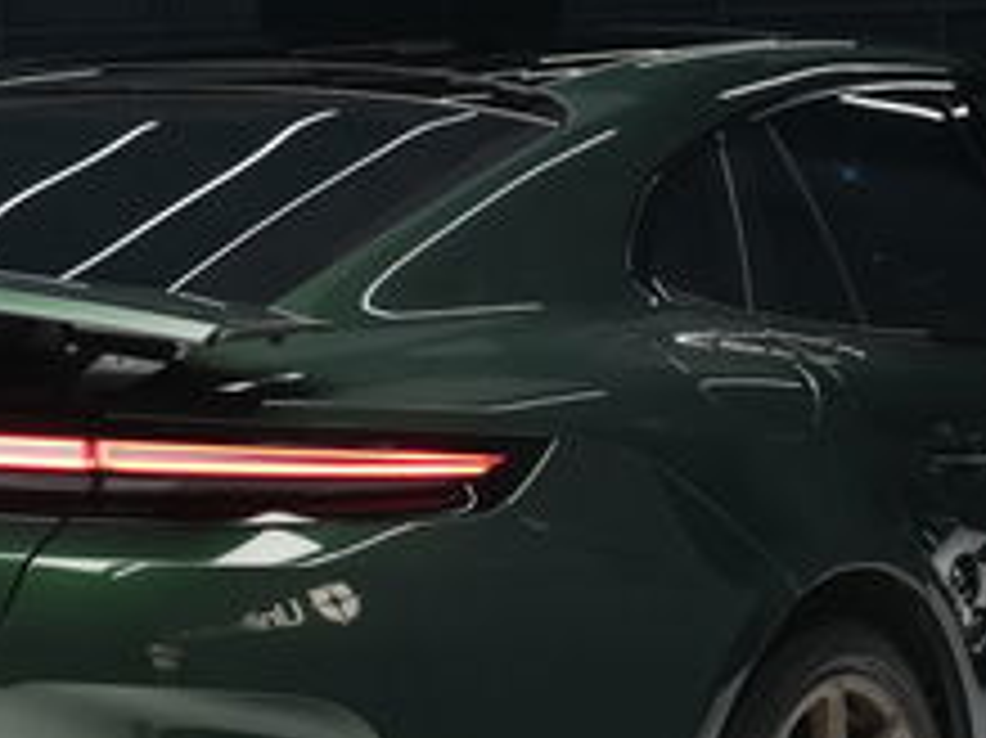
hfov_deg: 16.6
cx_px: 189
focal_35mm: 118
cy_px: 554
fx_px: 3359
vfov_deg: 12.5
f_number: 4
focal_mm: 35
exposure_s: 1/30
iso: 1600
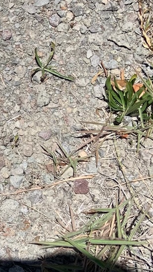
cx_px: -173
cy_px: 110
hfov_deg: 10.4
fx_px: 756
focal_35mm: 105
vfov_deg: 20.3
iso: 25
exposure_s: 1/2833
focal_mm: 4.25
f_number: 1.8
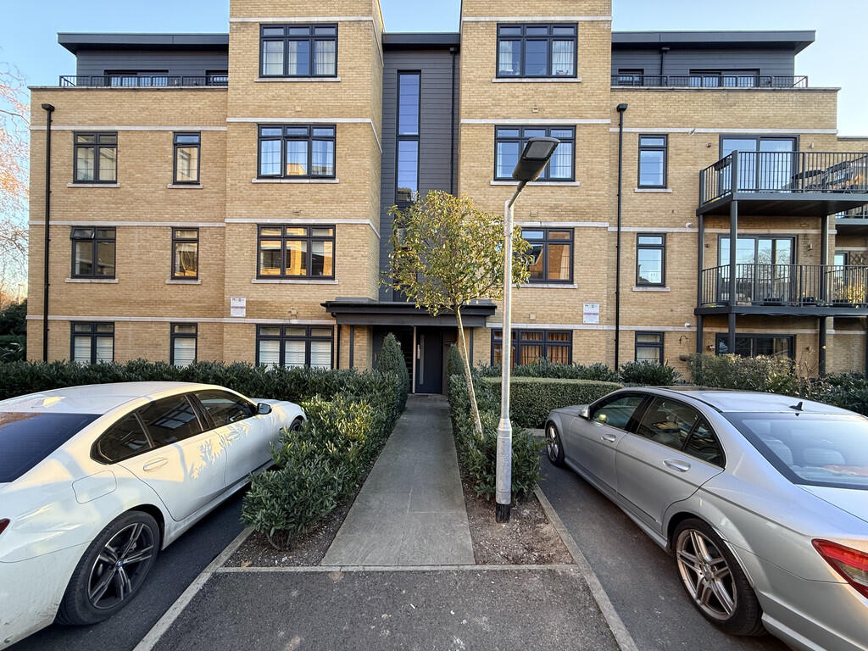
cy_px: 326
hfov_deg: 102.1
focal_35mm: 14
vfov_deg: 85.7
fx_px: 351
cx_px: 434
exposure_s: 1/99
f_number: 2.2
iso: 100
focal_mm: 2.22
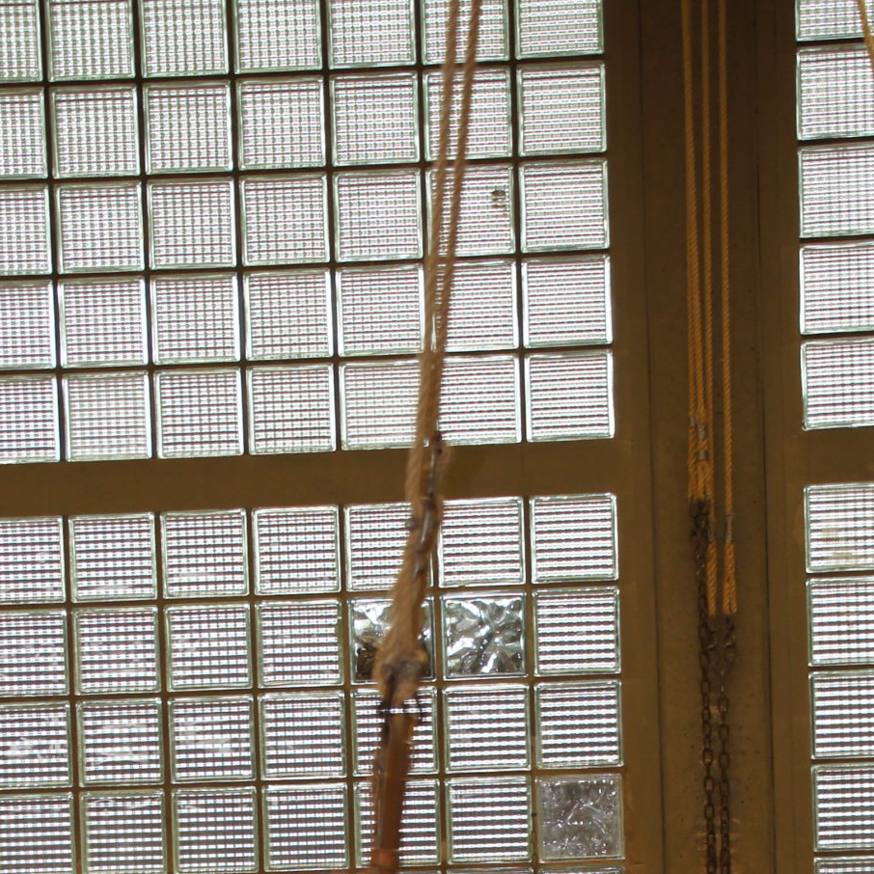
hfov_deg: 16.1
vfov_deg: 15.3
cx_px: 425
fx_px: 3085
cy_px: 1154
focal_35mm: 108
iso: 200
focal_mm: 30
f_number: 4
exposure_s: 1/60
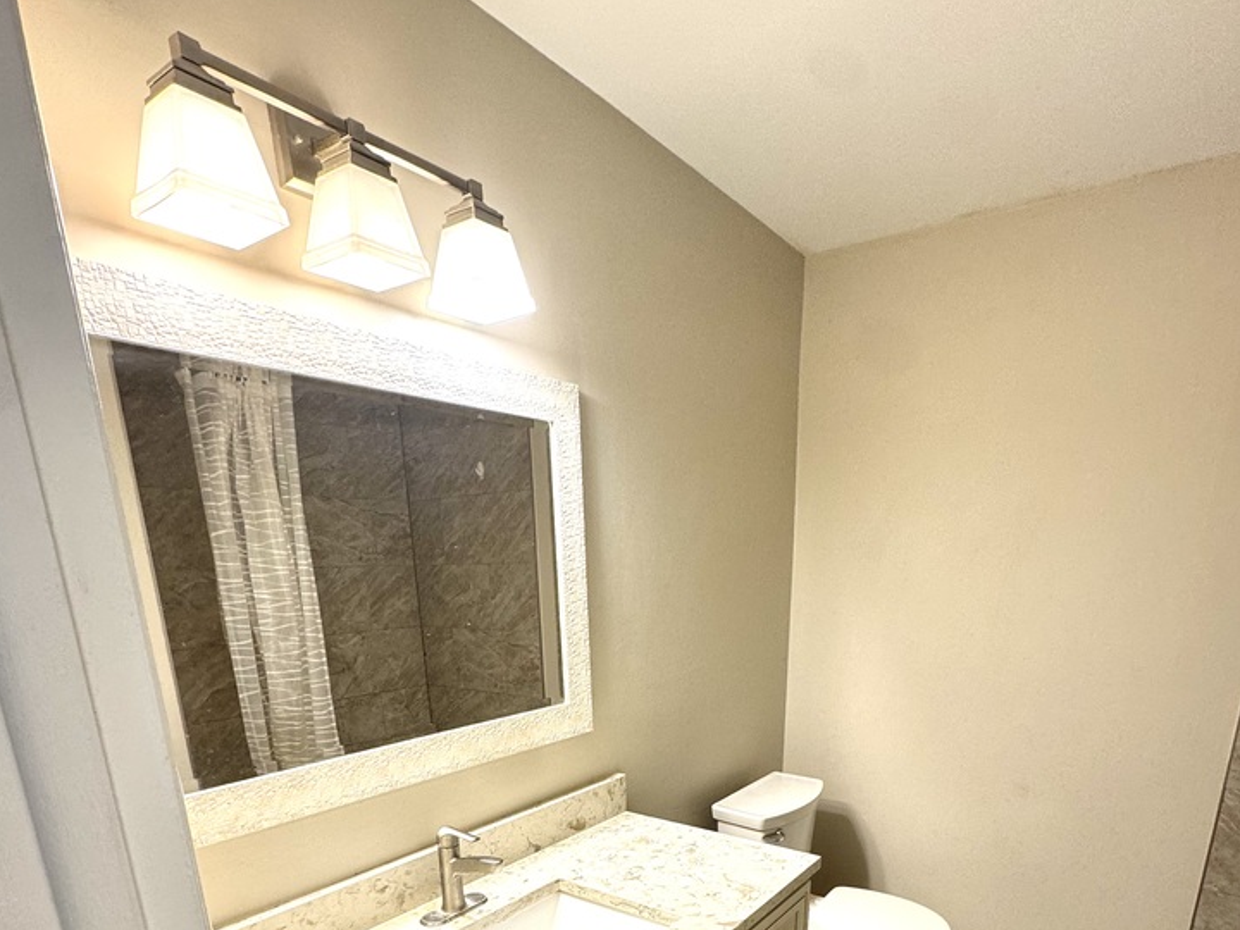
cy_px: 787
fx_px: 752
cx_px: 660
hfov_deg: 78.9
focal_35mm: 21
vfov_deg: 57.1
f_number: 2.2
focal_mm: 2.22
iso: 125
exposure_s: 1/120
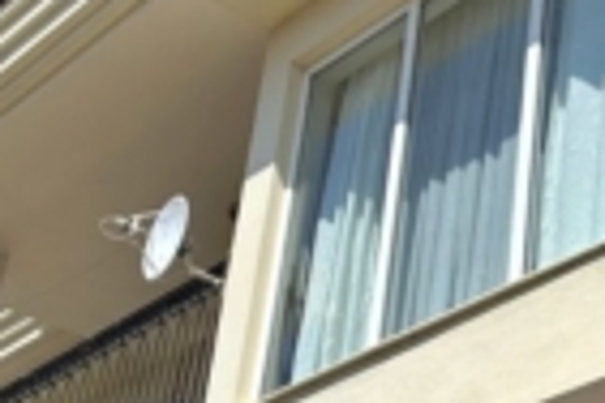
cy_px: 206
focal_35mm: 105
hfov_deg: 19.3
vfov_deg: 13.0
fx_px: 1764
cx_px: 481
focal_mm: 6.86
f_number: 1.78
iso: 80
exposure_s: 1/6211
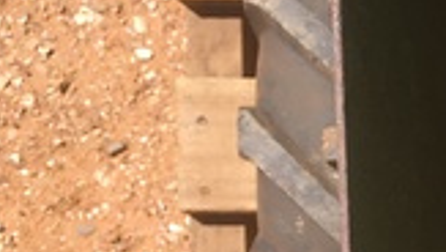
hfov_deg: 14.5
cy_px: 399
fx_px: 1515
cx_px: 832
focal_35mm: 128
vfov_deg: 9.2
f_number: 2.2
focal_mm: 4.15
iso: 25
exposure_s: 1/905
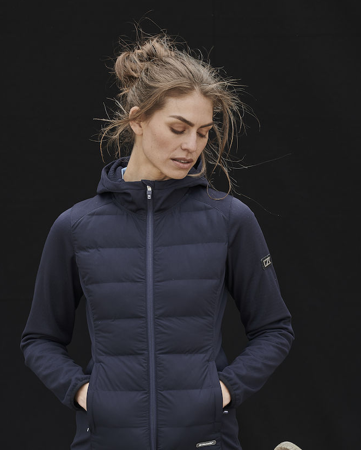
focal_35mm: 153
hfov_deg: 10.1
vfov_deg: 12.6
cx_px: 180
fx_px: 2042
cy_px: 265
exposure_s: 1/250
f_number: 4.5
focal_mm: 135
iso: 125
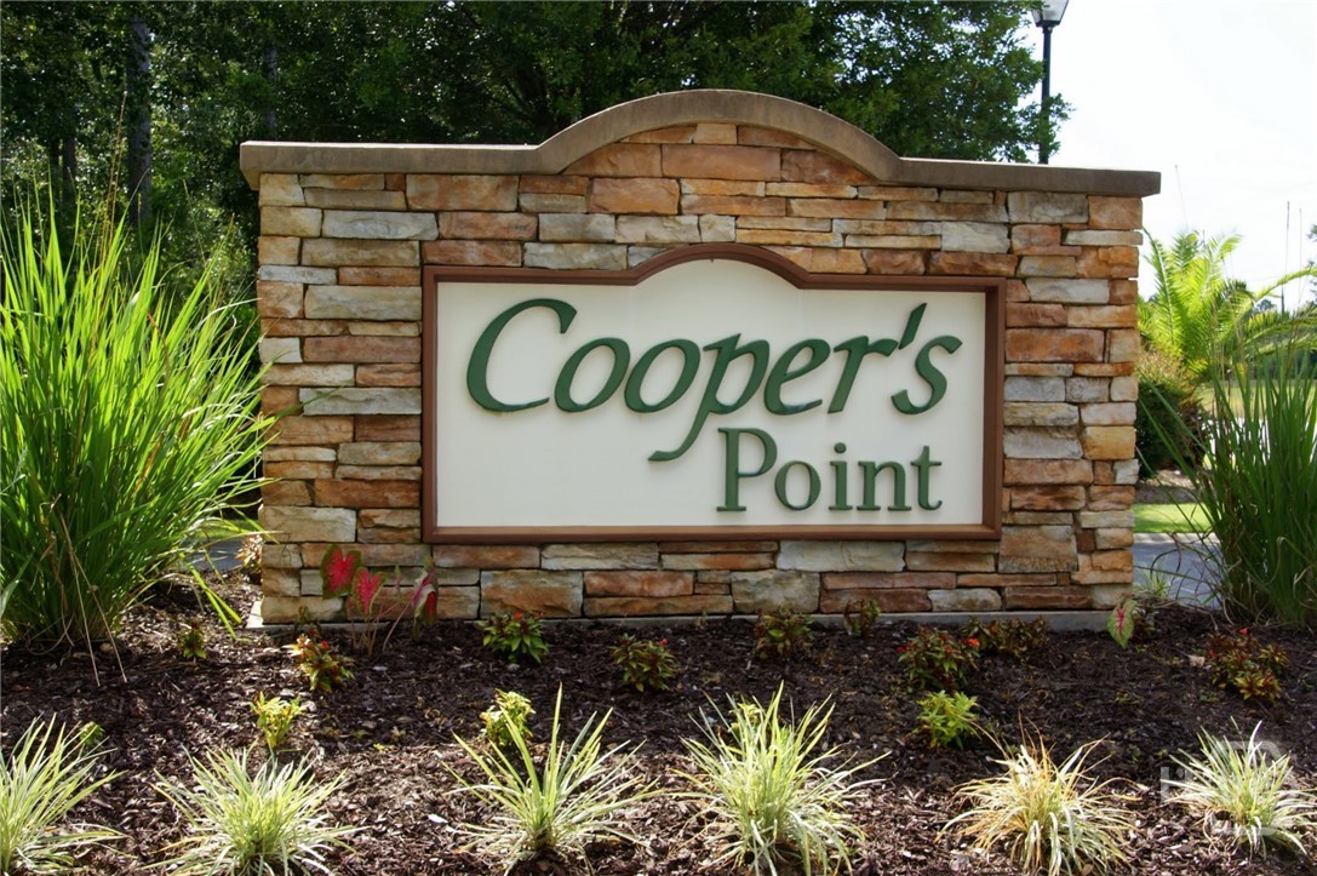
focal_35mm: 42
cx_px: 658
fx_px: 1535
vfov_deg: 31.8
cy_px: 438
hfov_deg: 46.4
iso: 100
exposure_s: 1/80
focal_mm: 28
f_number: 8
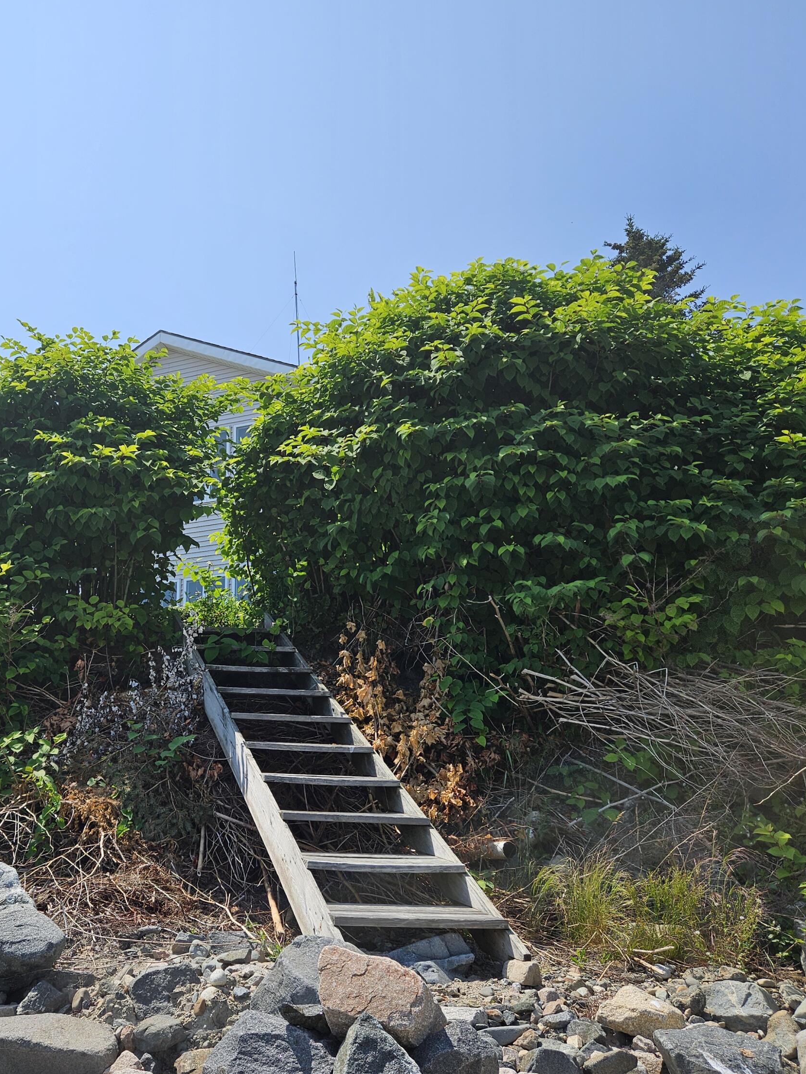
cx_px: 213
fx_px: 963
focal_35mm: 31
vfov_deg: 58.4
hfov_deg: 44.1
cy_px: 539
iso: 25
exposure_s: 1/2359
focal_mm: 5.4
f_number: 1.8
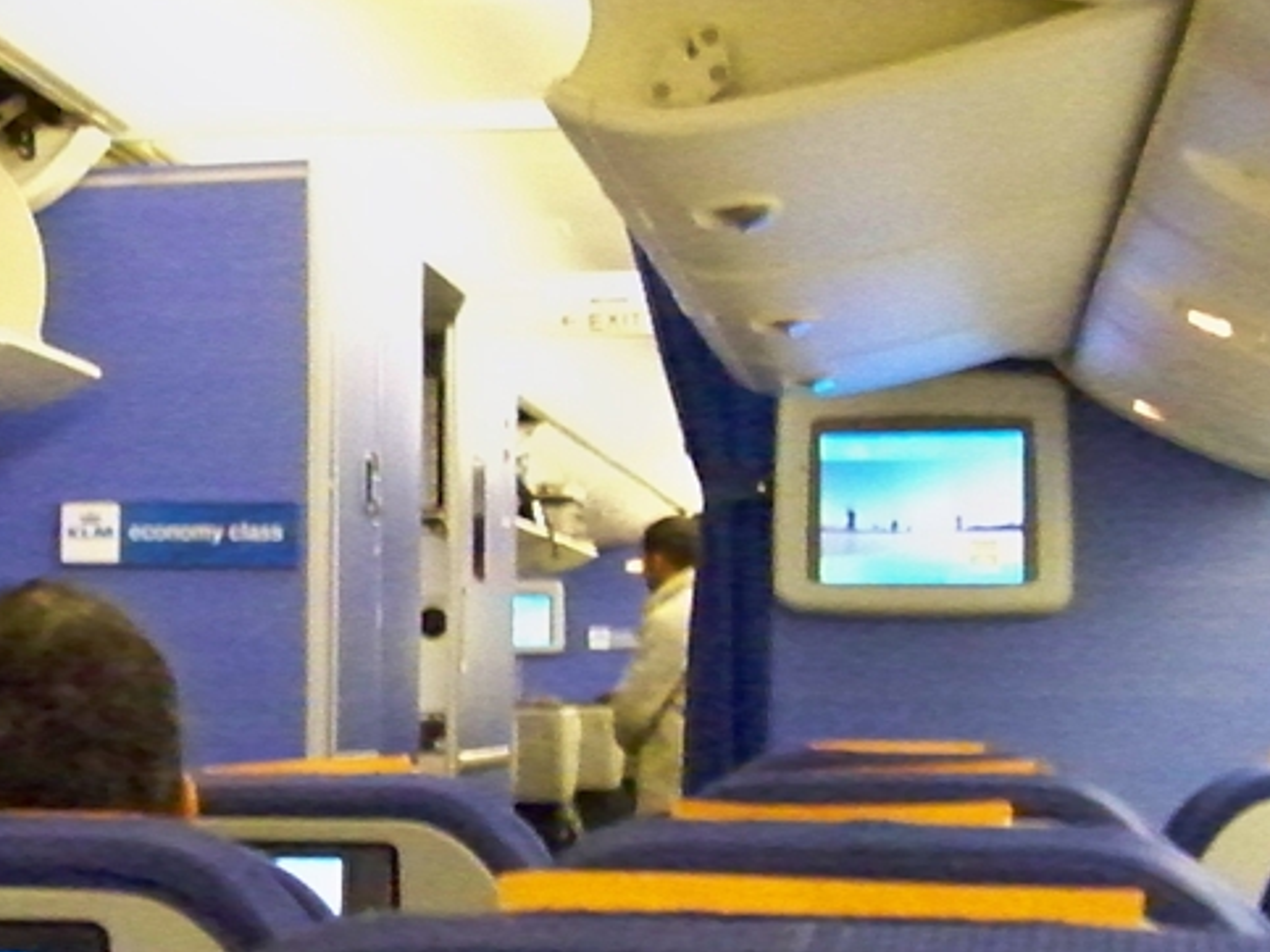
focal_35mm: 82
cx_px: -305
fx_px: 3008
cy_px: 705
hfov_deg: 21.8
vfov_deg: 17.9
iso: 2500
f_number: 2.8
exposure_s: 1/30
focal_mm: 5.85
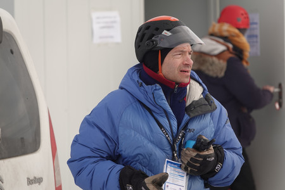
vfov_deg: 3.9
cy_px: 95
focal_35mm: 351
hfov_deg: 5.9
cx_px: 142
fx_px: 2779
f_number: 4
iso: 100
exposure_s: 1/400
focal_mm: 128.59
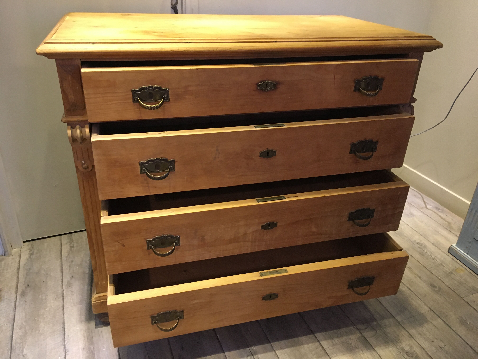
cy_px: 180
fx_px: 400
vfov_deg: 48.2
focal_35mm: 29
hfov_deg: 61.7
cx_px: 239
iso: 200
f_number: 2.2
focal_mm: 4.15
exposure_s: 1/33
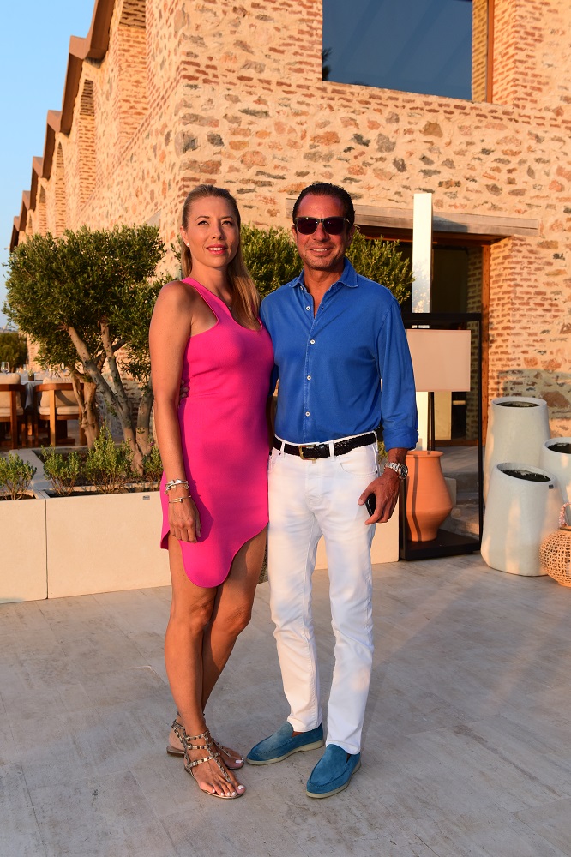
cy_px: 428
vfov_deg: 53.1
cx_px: 286
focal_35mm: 36
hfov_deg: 36.8
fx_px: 857
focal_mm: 36
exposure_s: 1/250
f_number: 8
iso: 500
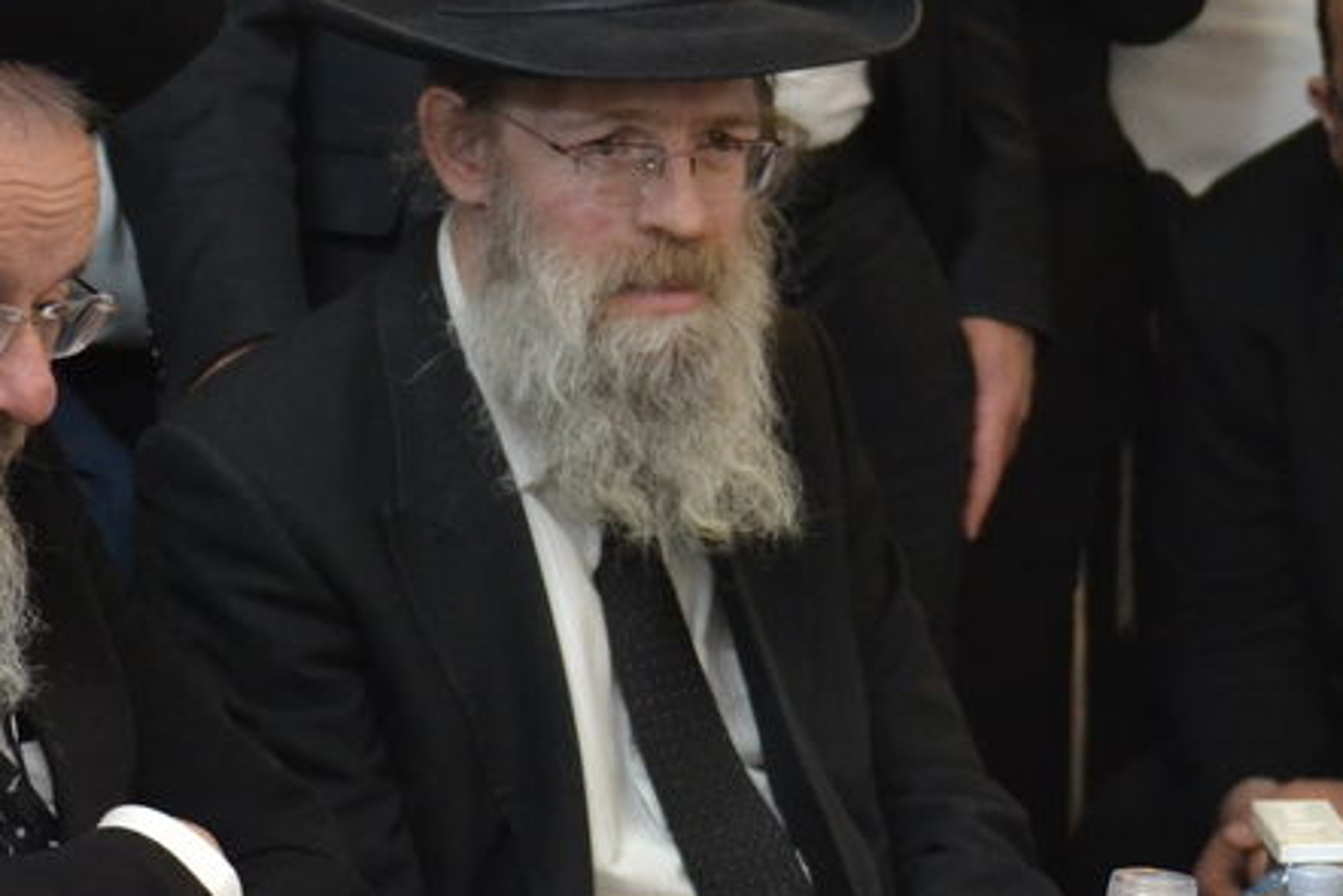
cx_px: 1228
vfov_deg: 7.2
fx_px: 7090
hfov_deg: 10.8
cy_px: 943
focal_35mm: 190
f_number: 2.8
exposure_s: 1/100
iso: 800
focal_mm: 40
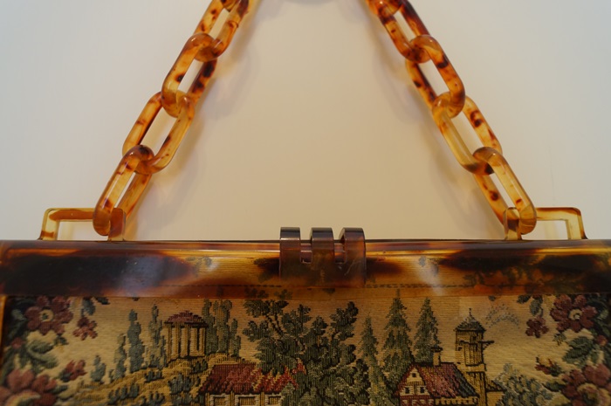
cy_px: 203
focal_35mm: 30
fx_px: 509
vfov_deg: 43.5
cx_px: 306
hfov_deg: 62.0
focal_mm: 20
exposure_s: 1/60
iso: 400
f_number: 4
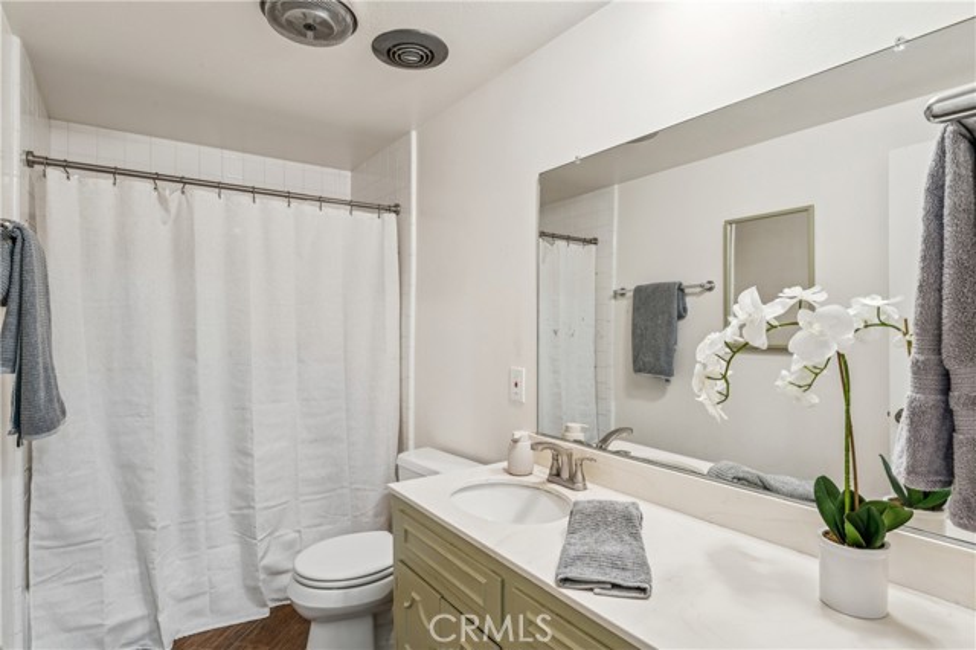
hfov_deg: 86.6
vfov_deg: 64.2
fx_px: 518
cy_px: 325
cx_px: 488
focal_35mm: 19
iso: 100
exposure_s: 1.3
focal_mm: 19.1
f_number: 13
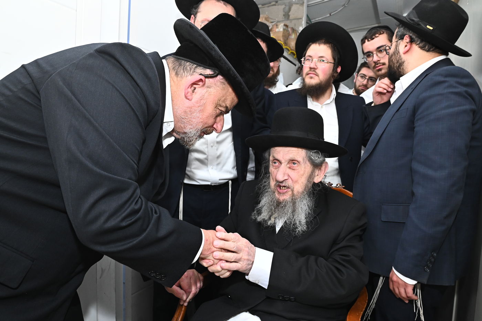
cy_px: 160
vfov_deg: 53.1
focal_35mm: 24
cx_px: 241
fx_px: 321
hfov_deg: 73.8
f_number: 9
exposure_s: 1/200
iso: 2500
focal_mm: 24
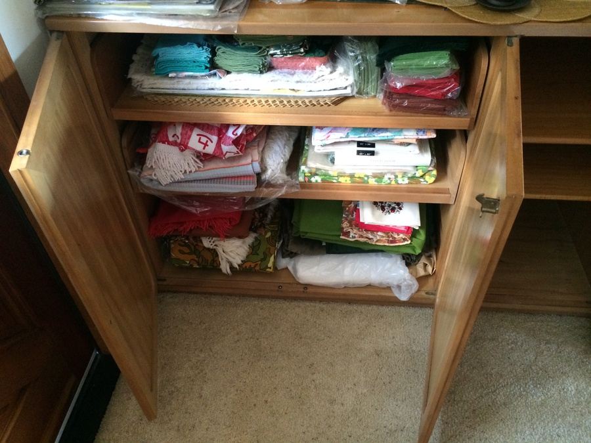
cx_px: 296
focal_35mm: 30
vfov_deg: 46.8
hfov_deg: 60.0
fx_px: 512
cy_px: 222
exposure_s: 1/15
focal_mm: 4.12
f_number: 2.2
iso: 320
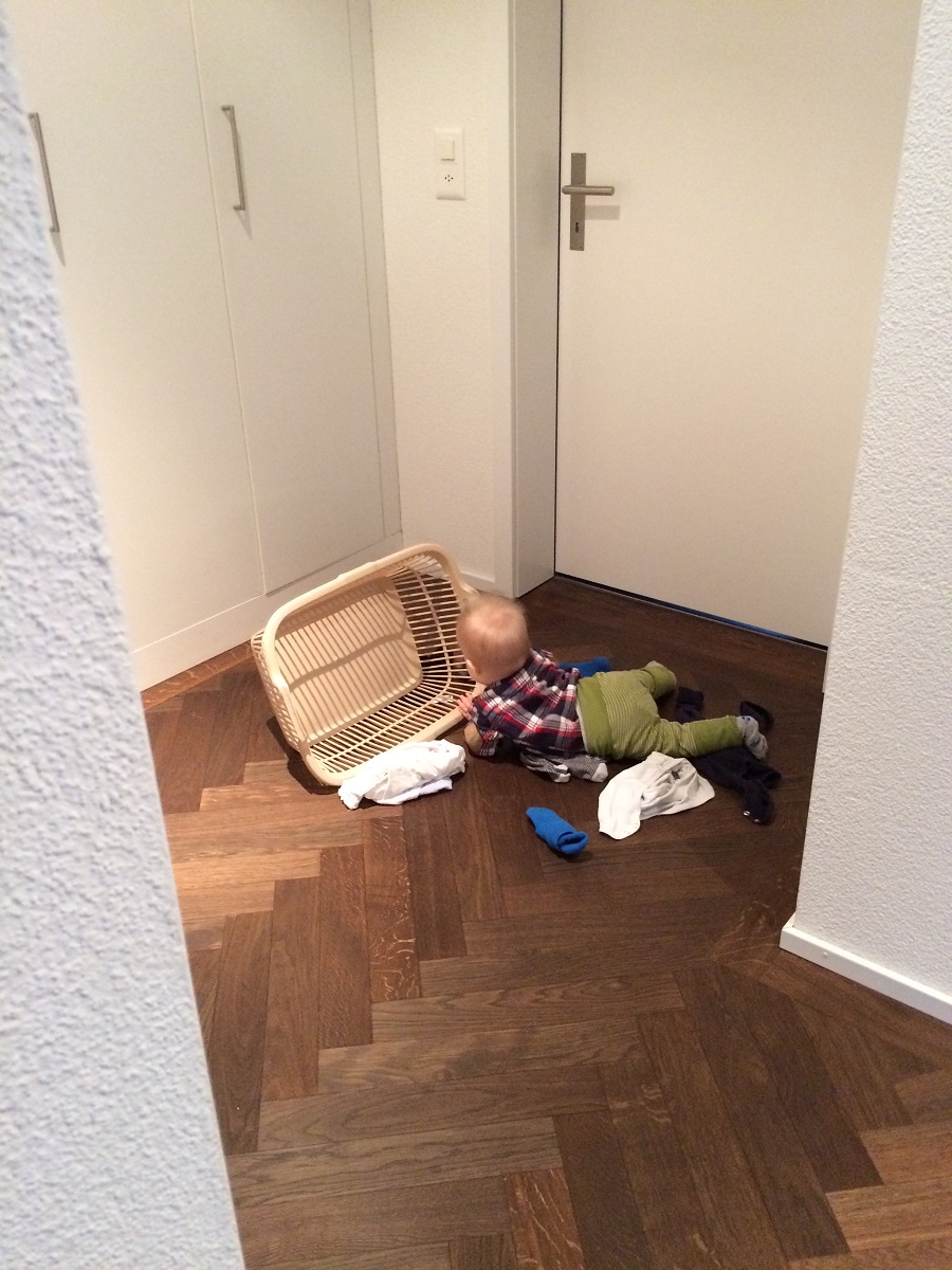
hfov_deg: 48.2
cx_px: 476
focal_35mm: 29
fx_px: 1063
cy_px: 635
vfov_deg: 61.7
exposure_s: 1/15
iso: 320
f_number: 2.2
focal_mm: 4.15
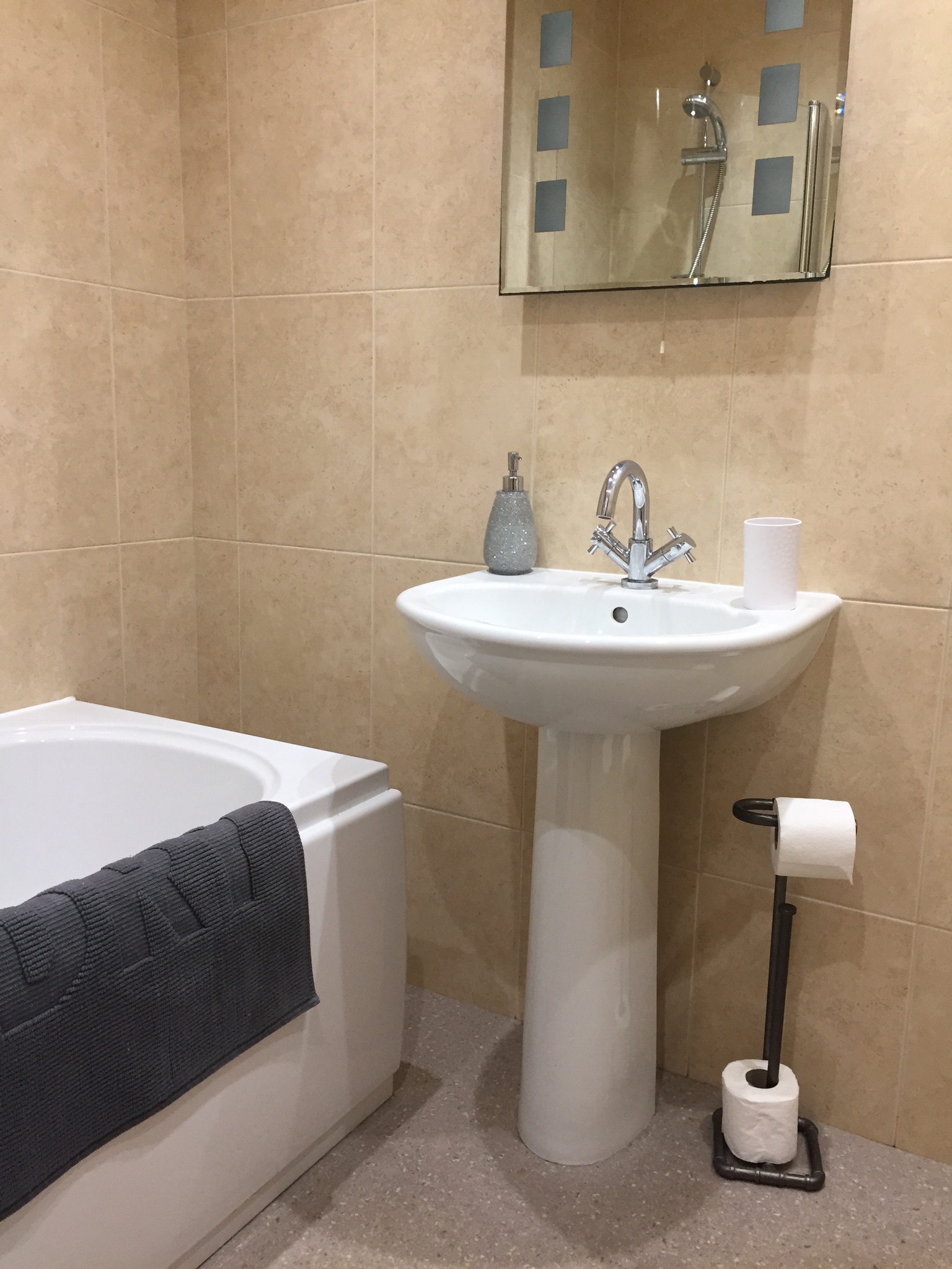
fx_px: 1063
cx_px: 476
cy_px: 634
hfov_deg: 48.2
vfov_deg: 61.7
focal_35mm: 29
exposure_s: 1/33
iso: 64
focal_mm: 4.15
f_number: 2.2
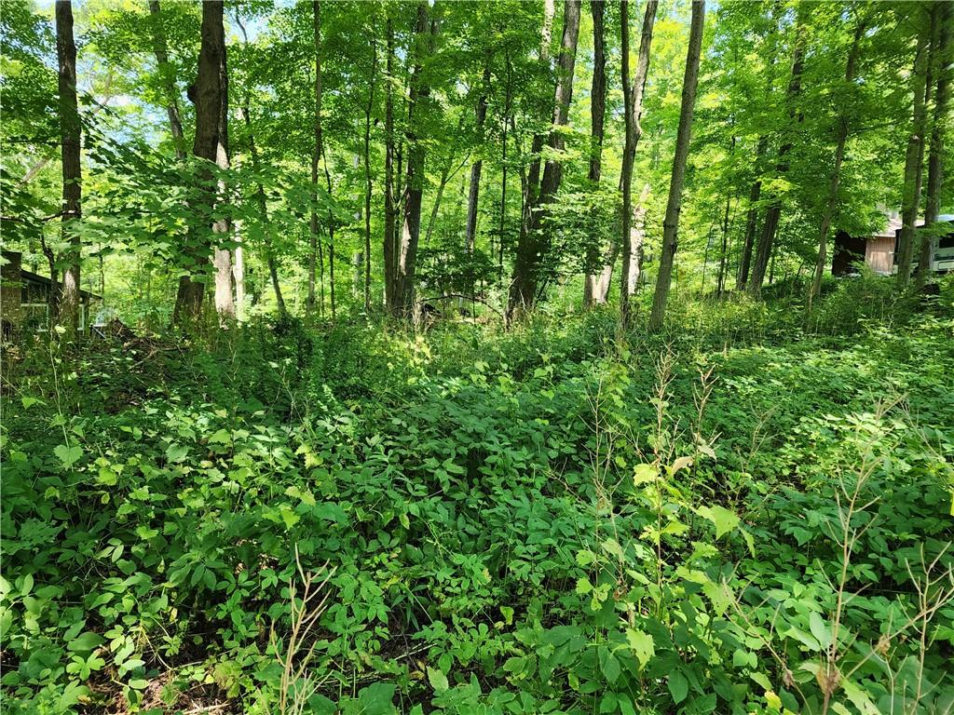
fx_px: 634
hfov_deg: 73.9
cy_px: 358
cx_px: 477
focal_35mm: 23
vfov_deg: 58.9
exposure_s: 1/180
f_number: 1.8
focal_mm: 6.4
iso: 100
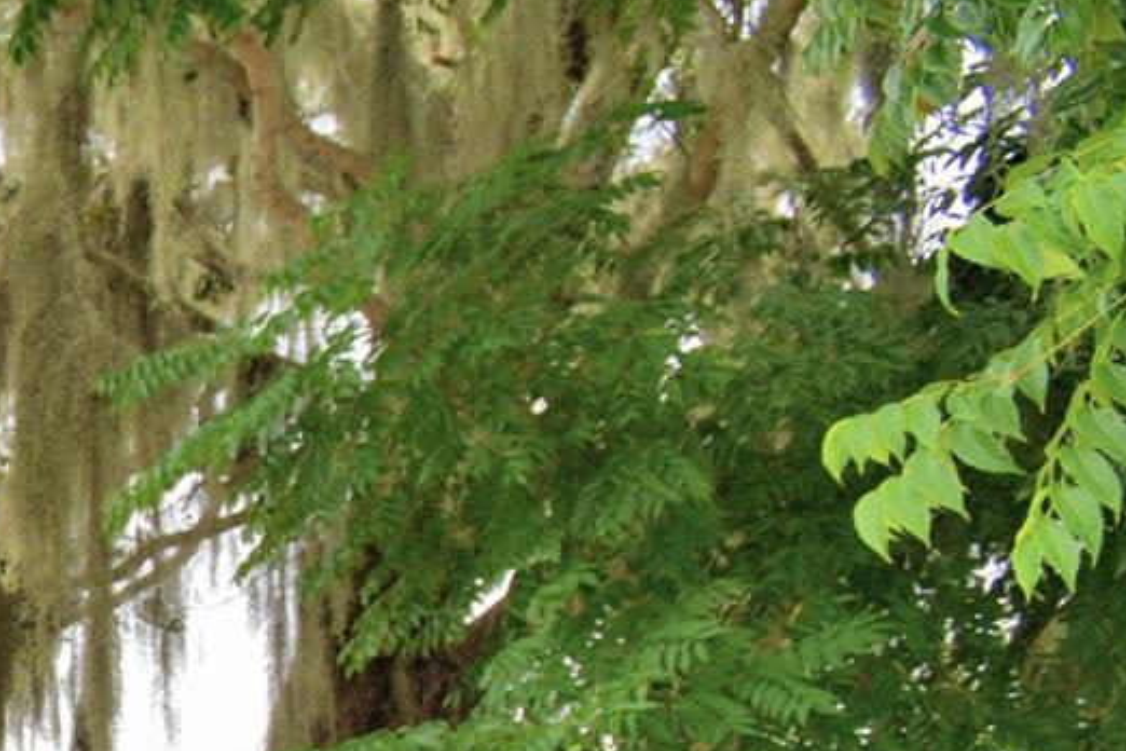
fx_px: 1439
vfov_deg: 25.4
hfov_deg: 28.6
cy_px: 960
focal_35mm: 46
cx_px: -544
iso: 100
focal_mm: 10
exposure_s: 1/250
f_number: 6.3
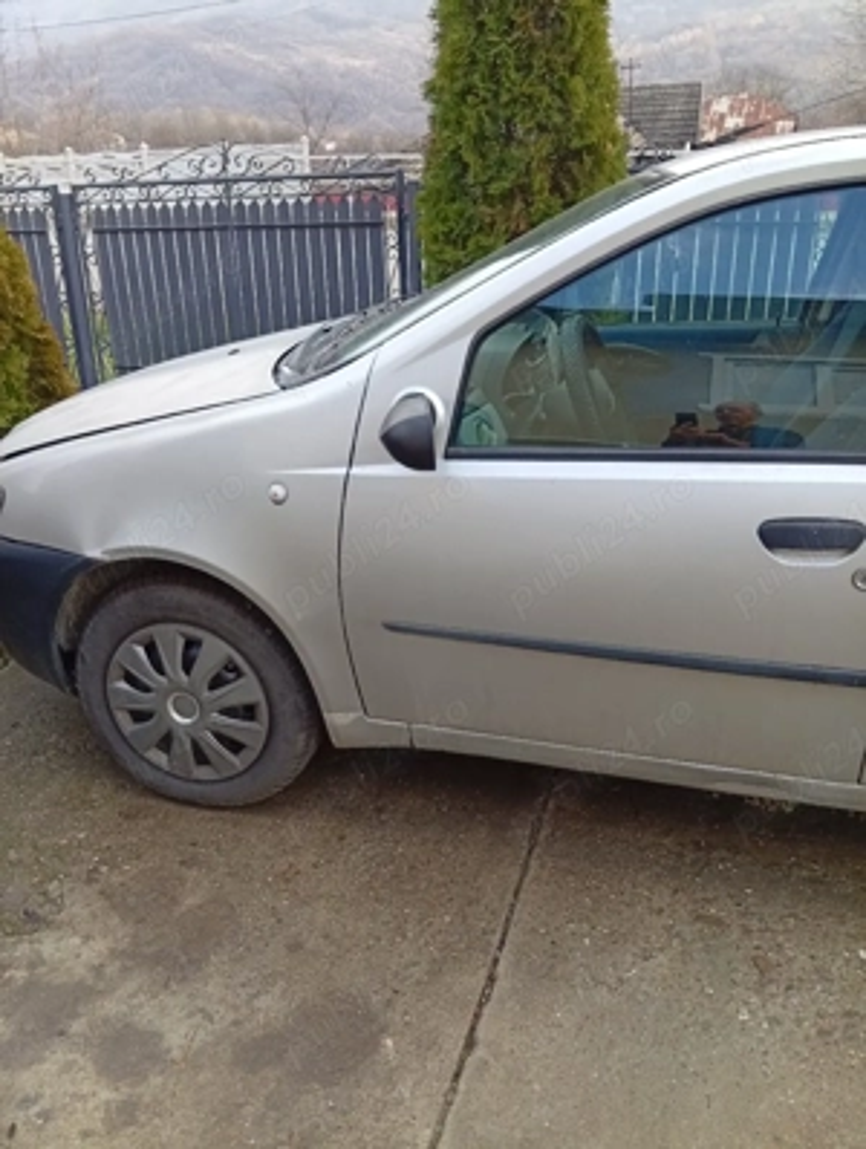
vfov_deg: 65.2
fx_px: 898
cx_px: 433
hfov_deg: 51.5
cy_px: 574
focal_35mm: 27
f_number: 1.8
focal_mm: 3.84
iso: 50
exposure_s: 1/175
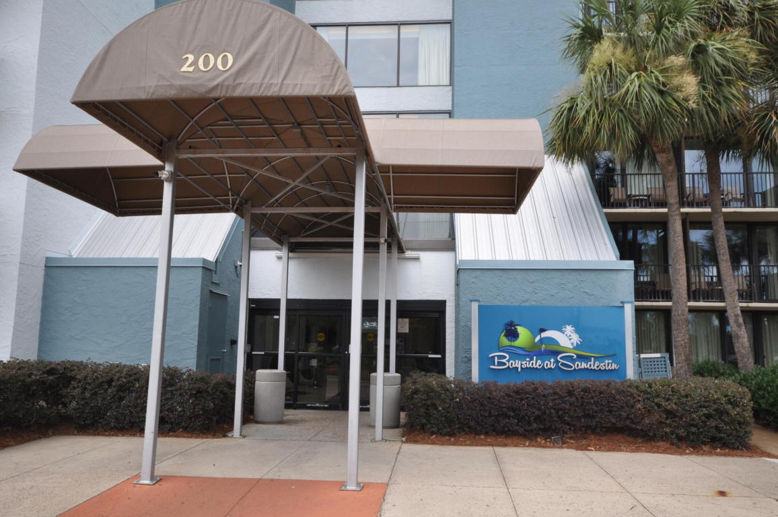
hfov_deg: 62.0
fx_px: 648
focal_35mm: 30
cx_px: 389
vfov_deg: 43.5
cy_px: 258
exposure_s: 1/500
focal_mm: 20
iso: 360
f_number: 5.6
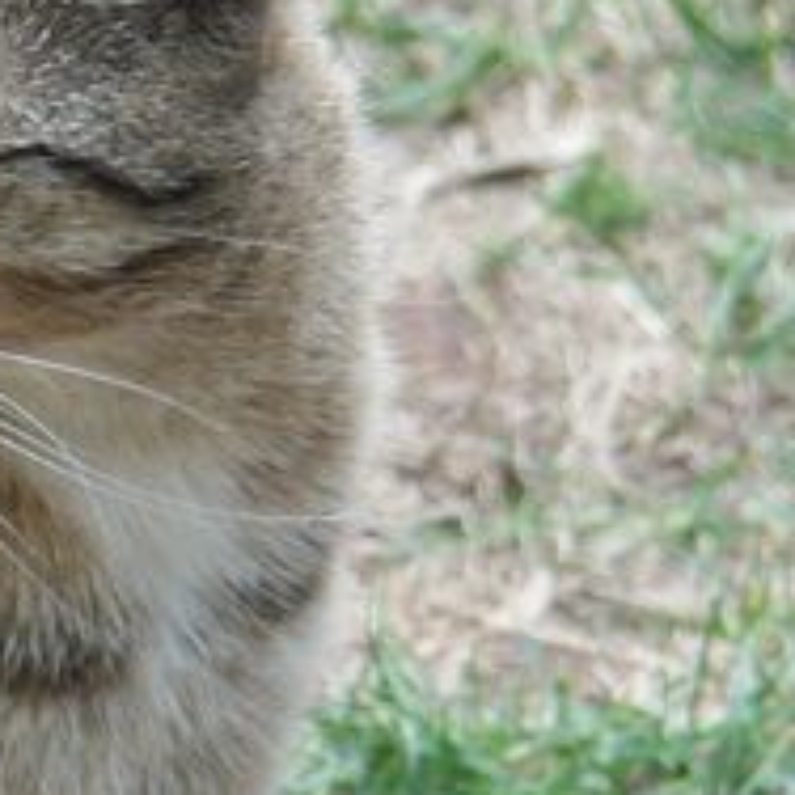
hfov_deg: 2.8
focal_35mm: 635
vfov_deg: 2.8
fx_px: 16499
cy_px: 499
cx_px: -237
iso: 200
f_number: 3.5
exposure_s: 1/180
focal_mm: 50.48
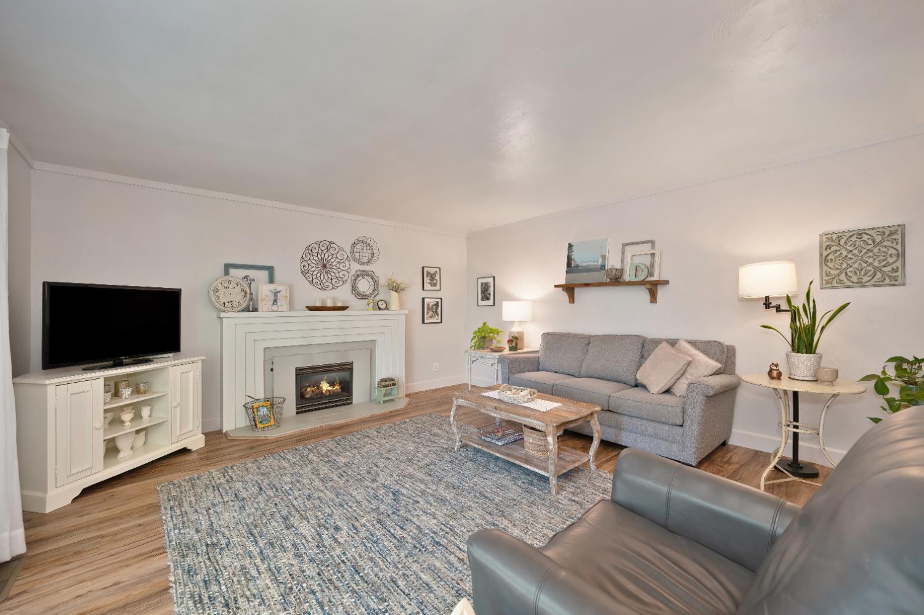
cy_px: 308
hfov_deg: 104.3
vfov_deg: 81.1
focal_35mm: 14
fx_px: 359
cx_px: 462
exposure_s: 1/20
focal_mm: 14
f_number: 4
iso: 500
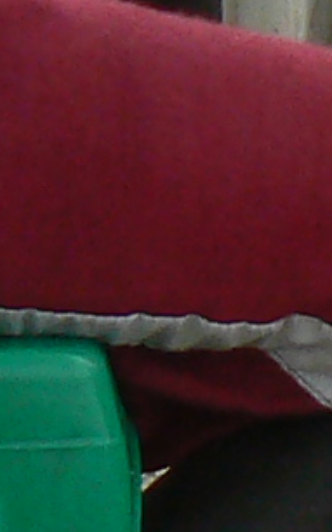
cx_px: 1179
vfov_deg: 3.7
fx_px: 8202
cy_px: -725
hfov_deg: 2.3
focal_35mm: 566
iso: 100
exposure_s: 1/500
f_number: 3.2
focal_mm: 9.6
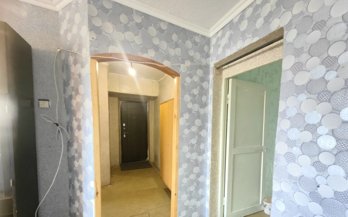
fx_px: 142
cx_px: 189
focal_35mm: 15
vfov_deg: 73.6
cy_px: 135
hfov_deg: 101.2
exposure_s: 1/33.3
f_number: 2.2
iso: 400
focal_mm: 1.76
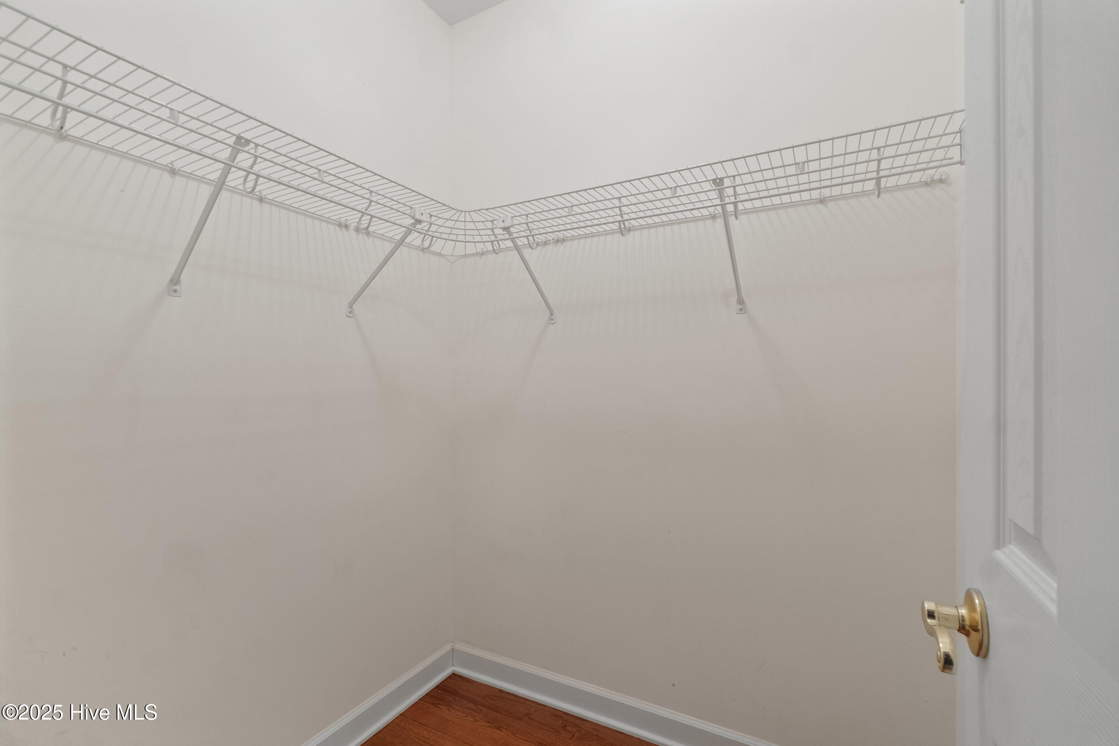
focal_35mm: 15
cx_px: 560
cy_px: 373
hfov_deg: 100.4
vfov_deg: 77.3
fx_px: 466
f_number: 8
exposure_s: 1/3
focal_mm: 10
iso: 400
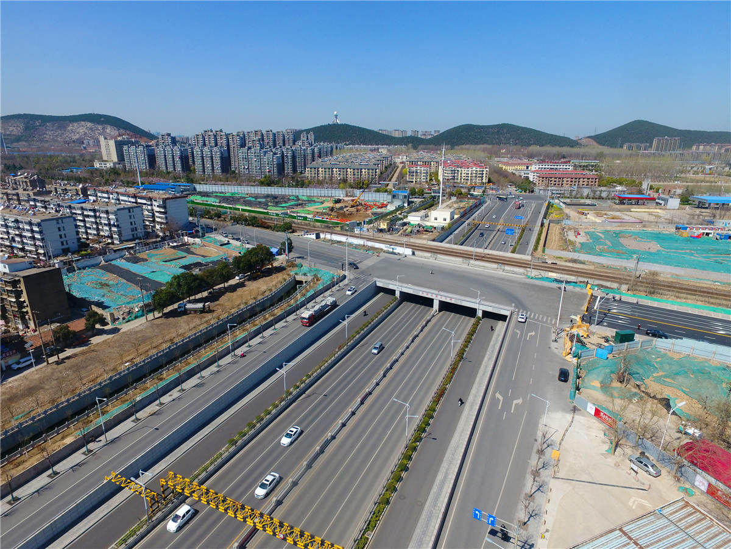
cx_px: 366
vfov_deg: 66.0
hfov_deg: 81.7
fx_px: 422
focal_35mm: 20
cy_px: 274
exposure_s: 1/1387
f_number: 2.8
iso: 100
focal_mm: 3.61
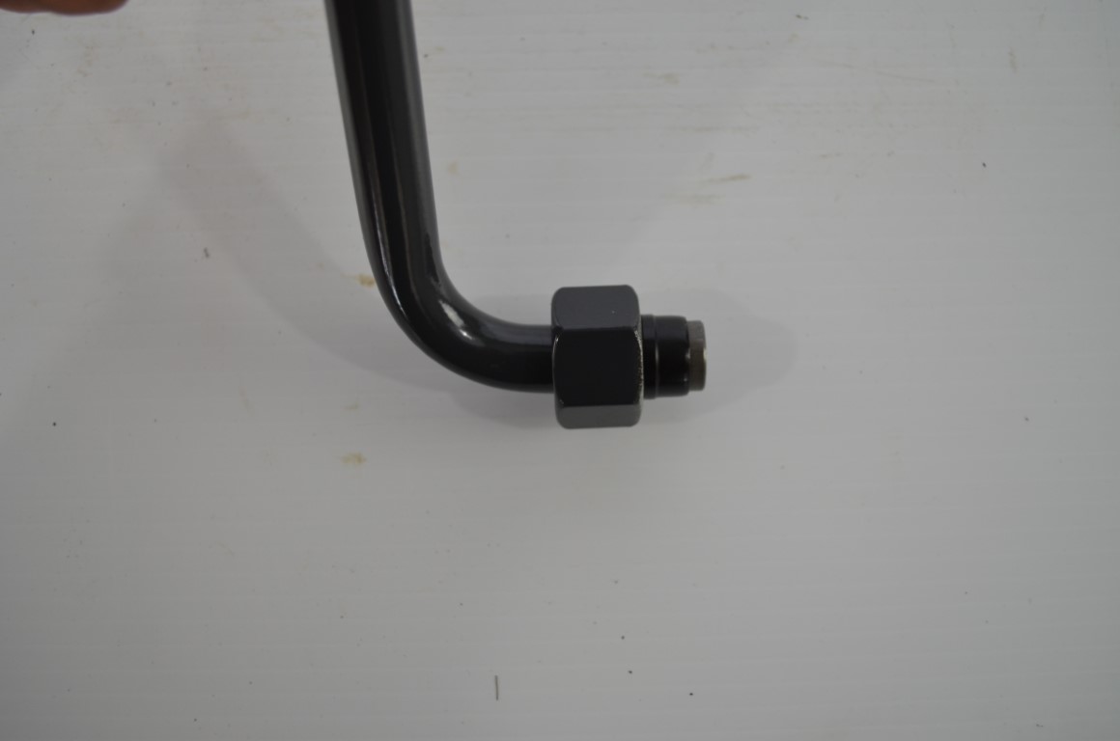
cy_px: 370
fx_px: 1024
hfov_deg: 57.3
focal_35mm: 33
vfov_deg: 39.8
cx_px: 560
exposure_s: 1/80
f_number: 4.5
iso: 400
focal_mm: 22
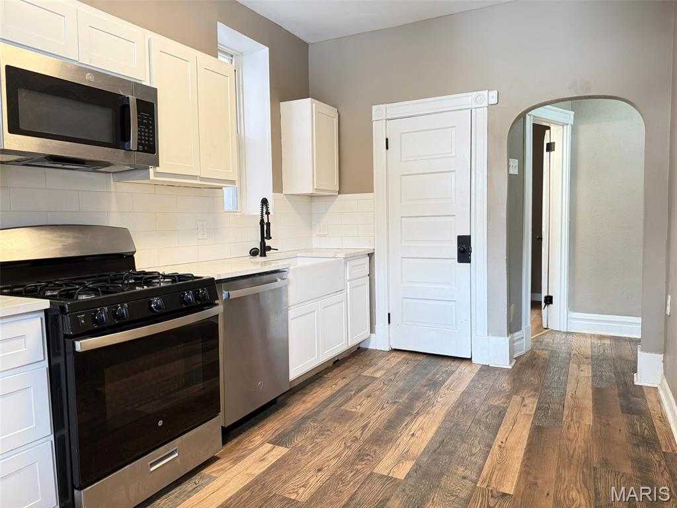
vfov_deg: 56.8
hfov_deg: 71.6
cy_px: 254
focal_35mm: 24
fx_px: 469
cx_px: 338
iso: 250
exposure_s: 1/60
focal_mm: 6.76
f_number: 1.78
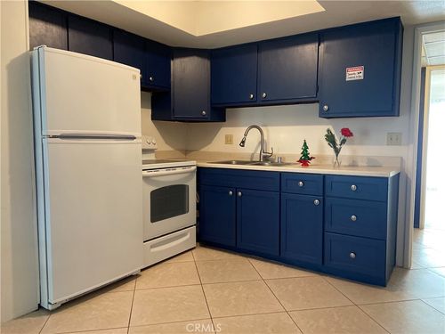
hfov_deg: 67.3
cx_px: 222
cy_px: 167
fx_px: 334
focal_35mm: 26
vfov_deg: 53.1
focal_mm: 4.25
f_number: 1.8
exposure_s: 1/40
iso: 500
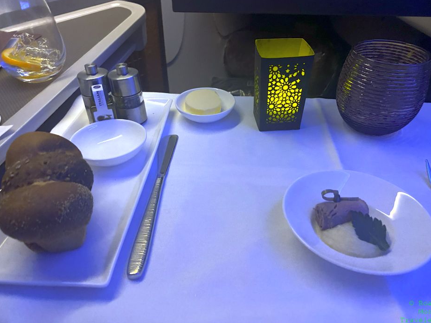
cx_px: 215
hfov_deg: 65.3
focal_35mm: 27
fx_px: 336
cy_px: 156
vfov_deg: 51.3
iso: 1000
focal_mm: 4.25
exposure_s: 1/30
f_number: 1.8
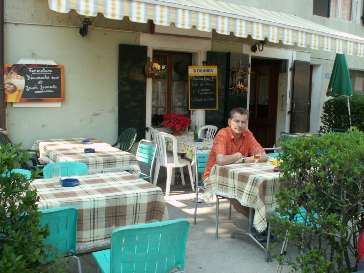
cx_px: 182
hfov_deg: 52.6
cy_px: 136
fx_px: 368
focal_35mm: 35
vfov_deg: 40.7
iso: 50
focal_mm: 5.86
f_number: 4.5
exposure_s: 1/40
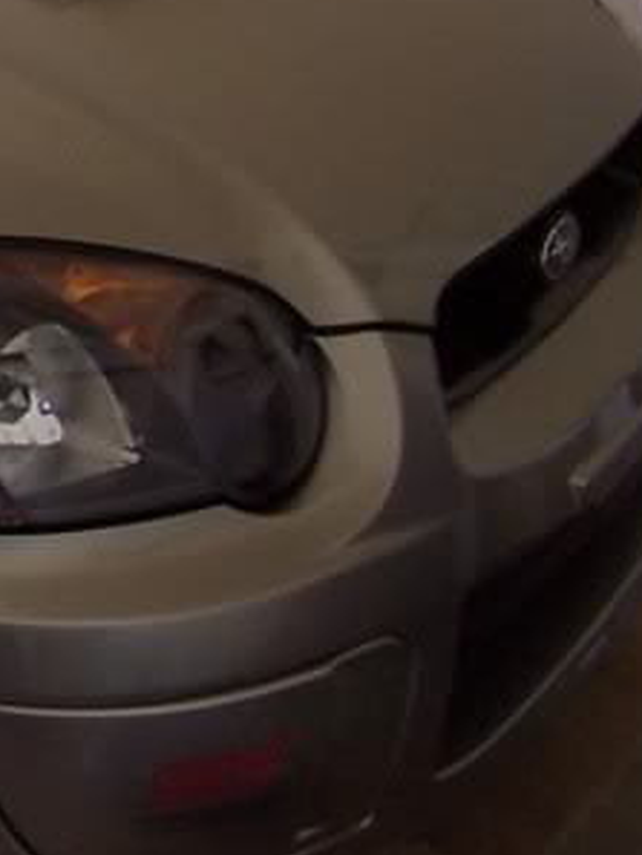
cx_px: -930
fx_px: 3262
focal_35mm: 132
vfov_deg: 14.7
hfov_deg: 9.8
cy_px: 3
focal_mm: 5.6
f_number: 2.7
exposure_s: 1/90
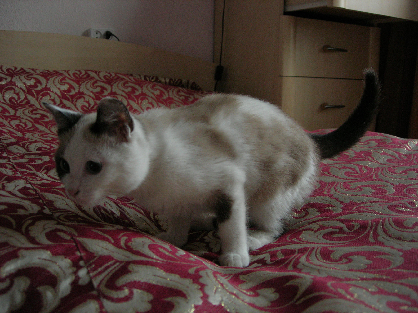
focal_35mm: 38
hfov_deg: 49.0
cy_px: 156
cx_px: 209
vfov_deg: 37.7
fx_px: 459
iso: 200
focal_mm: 7.8
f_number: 2.8
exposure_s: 1/60
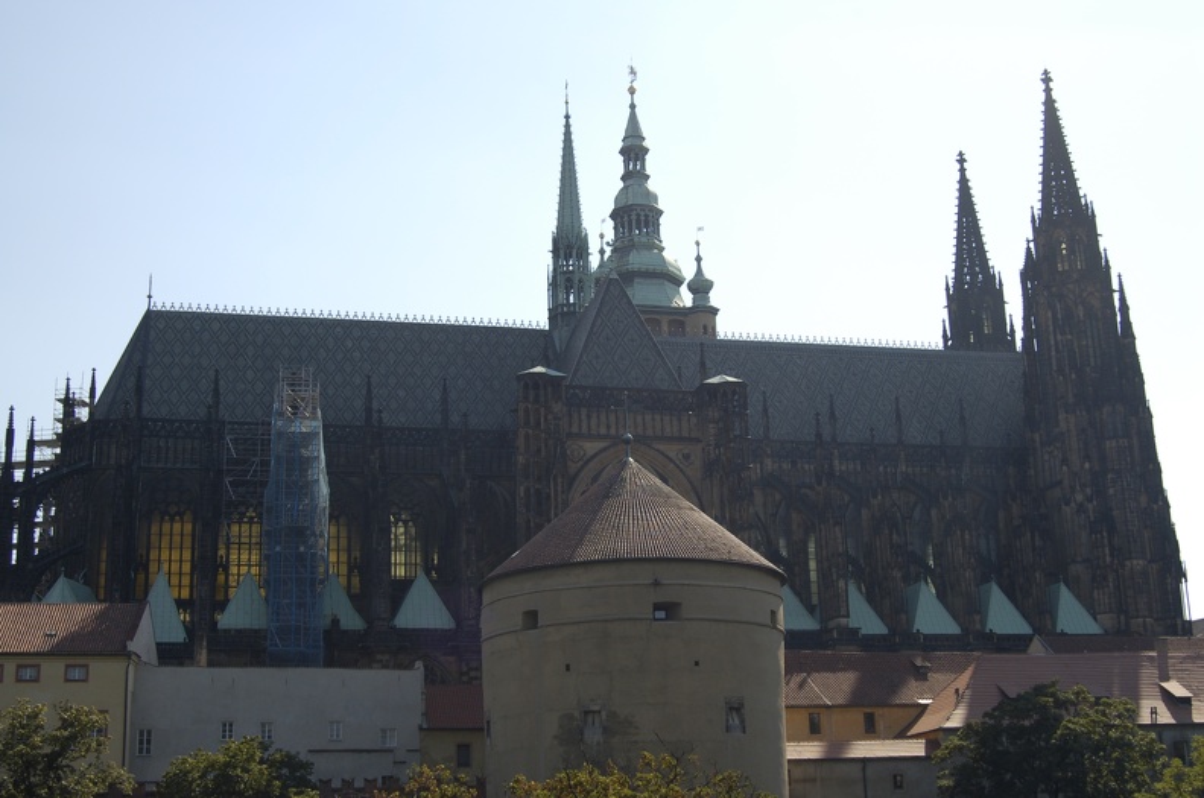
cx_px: 602
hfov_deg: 42.4
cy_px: 399
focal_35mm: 46
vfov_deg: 28.8
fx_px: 1552
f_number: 9
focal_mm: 31
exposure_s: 1/320
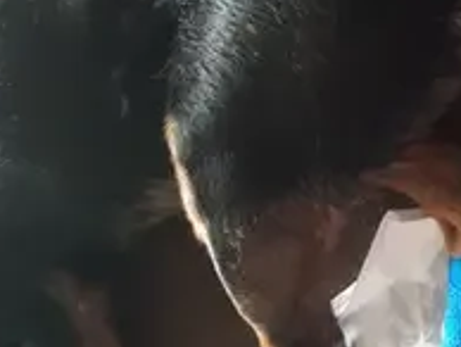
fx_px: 893
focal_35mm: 67
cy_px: 70
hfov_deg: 25.4
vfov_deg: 21.7
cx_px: 582
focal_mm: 3.92
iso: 283
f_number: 1.7
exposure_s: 1/25
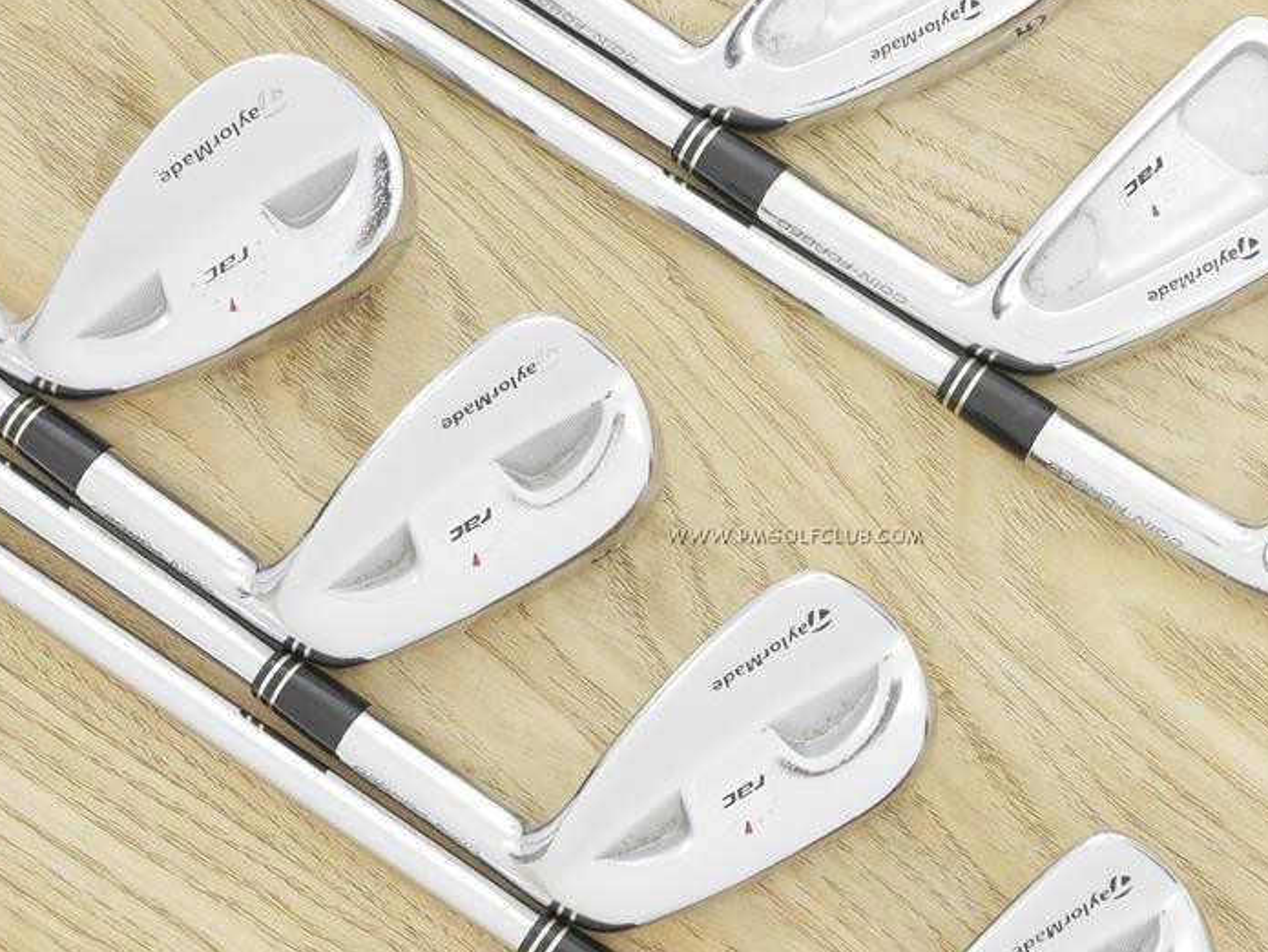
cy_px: 370
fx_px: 3372
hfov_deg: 21.3
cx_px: 795
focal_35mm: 92
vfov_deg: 16.1
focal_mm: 25
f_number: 4.5
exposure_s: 1/40
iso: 1600
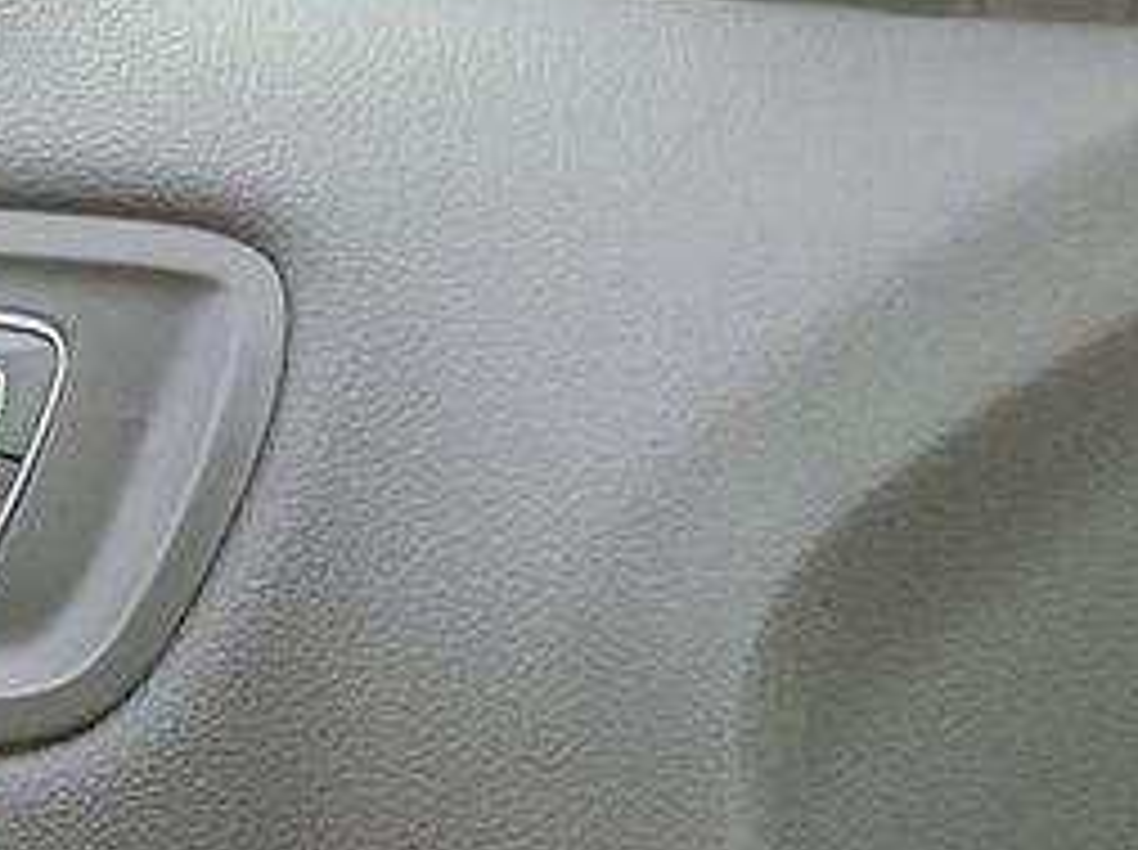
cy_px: 2150
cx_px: -2078
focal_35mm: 152
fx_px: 4990
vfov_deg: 8.7
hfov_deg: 10.2
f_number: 1.8
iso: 68
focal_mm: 6.7
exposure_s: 1/60
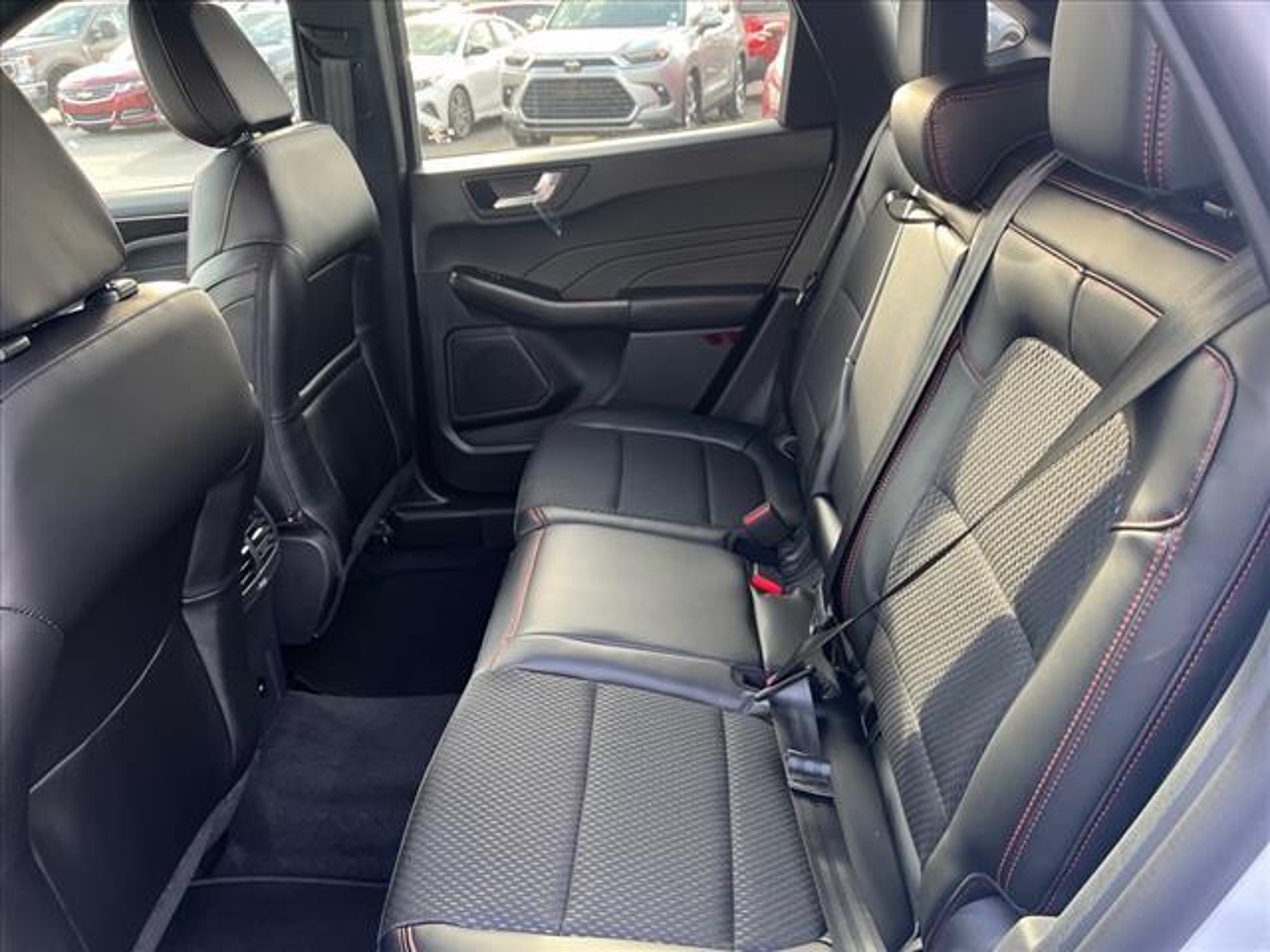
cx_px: 635
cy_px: 476
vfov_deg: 53.1
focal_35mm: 26
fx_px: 954
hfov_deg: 67.3
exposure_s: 1/89
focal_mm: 5.1
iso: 125
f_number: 1.6
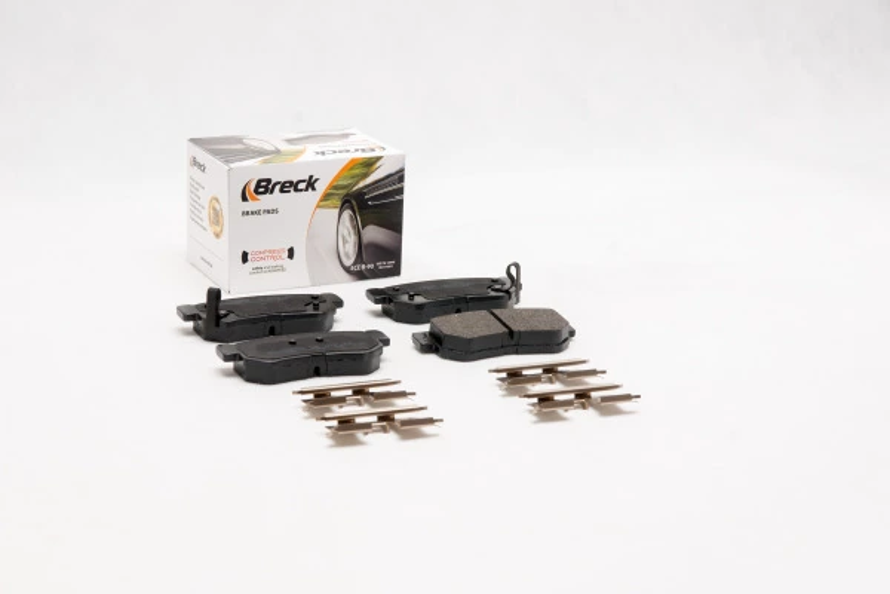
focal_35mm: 90
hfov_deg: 22.6
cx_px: 445
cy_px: 297
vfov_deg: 15.2
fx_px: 2225
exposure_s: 1/200
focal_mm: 60
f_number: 11
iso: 100
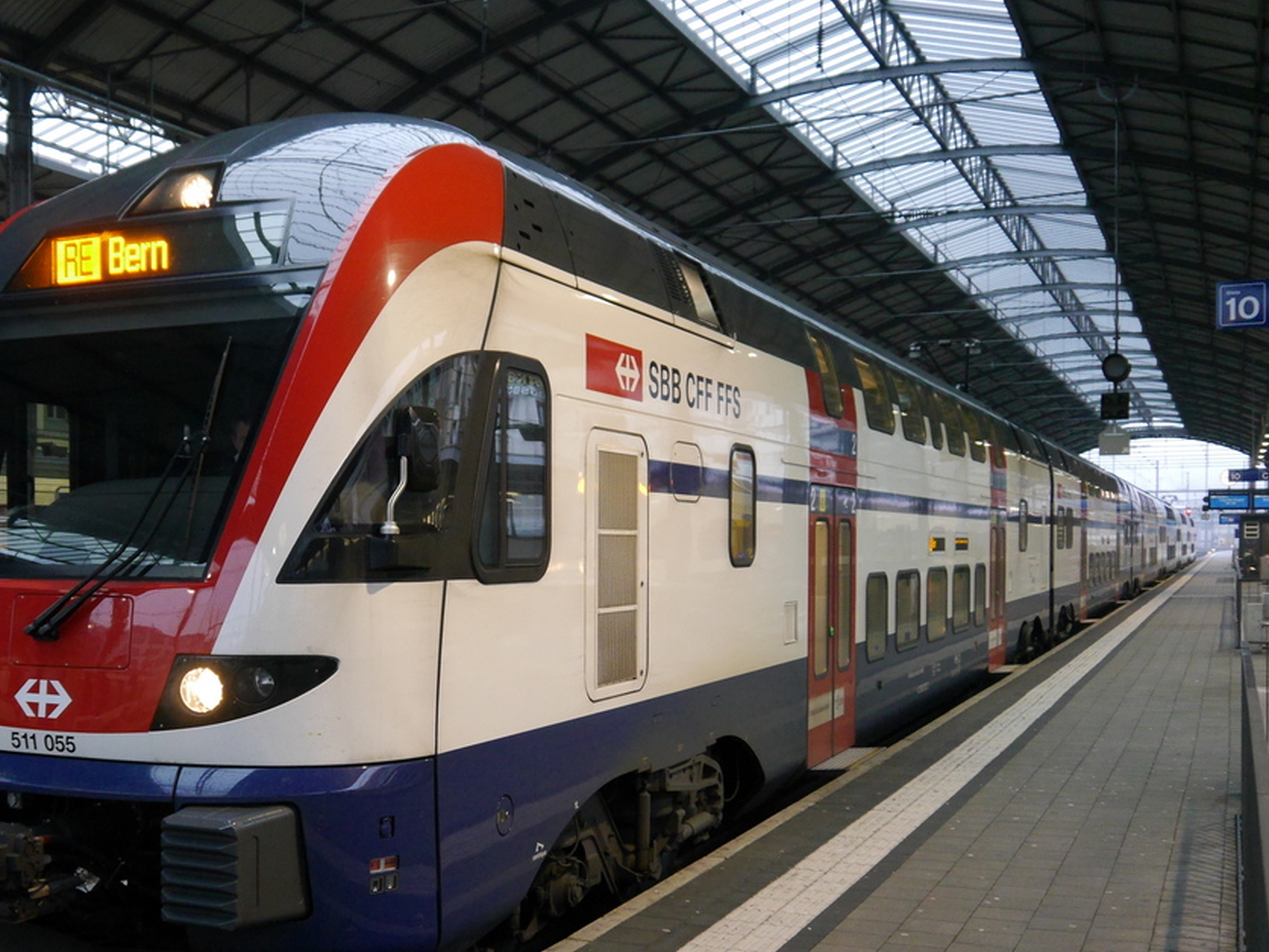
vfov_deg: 33.5
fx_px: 1577
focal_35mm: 43
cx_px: 379
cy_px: 567
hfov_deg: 43.0
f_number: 3.6
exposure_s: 1/60
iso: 1250
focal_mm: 15
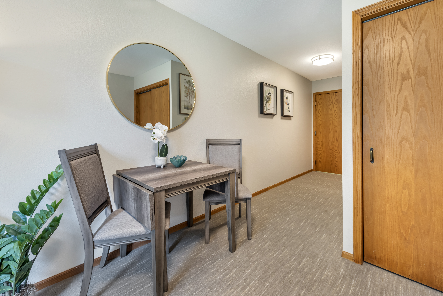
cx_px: 222
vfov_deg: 81.2
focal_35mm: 14
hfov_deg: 104.2
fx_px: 172
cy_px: 148
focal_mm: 14
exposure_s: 1/15
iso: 400
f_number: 10
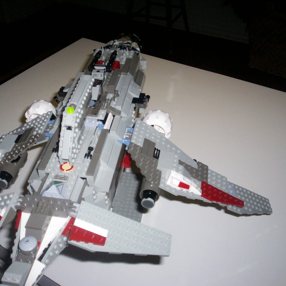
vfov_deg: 39.2
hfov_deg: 39.1
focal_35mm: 43
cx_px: 122
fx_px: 402
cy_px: 142
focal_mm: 5.9
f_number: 4.5
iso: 140
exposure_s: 1/90.5
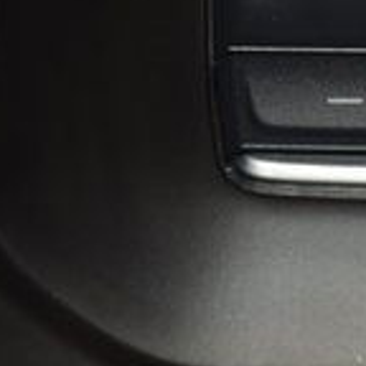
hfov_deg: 4.4
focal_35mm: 396
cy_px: -6
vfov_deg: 4.4
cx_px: 455
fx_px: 4737
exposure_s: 1/125
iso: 100
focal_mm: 70
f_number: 8
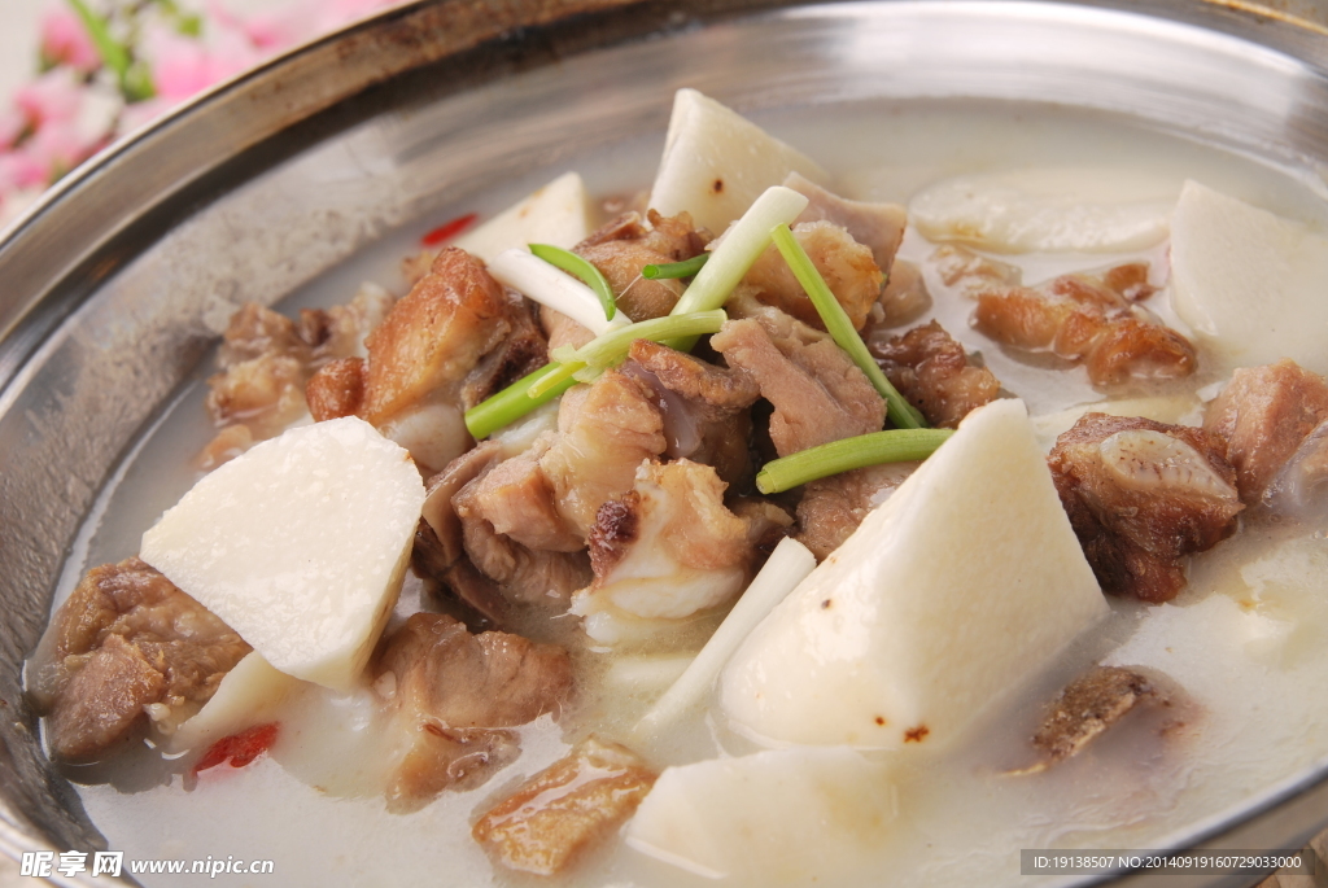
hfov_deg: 27.0
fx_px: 2769
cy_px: 444
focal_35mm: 75
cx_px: 664
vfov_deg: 18.2
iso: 100
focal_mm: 50
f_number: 9
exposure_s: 1/160
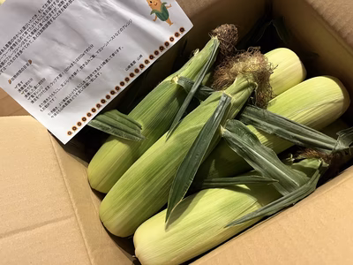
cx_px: 176
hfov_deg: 67.3
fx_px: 265
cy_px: 132
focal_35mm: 26
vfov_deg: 53.1
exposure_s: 1/33
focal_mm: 5.1
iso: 500
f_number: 1.6
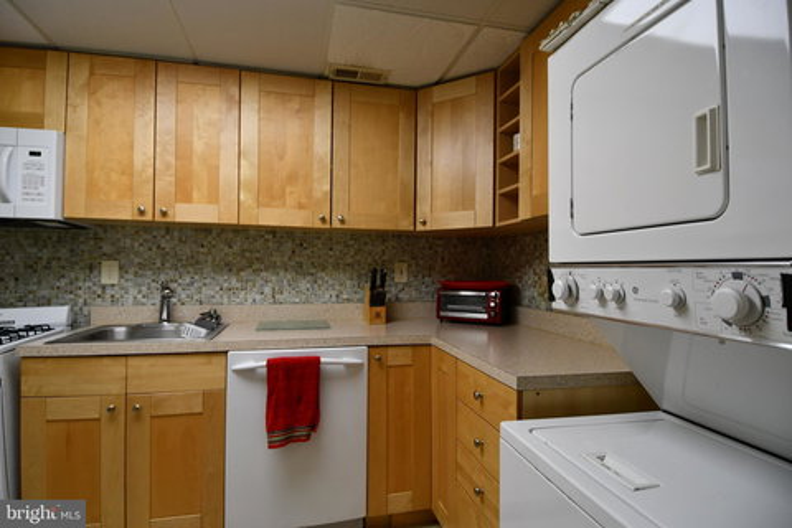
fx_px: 396
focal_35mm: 18
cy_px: 264
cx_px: 396
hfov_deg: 90.0
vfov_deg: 67.4
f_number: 4
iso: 800
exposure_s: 1/250
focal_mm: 12
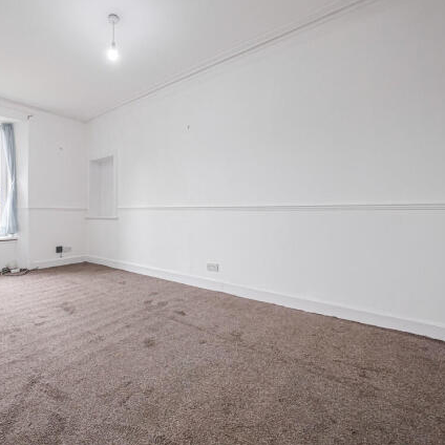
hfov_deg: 81.4
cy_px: 219
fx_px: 247
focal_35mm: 17
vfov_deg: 84.0
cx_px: 152
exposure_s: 1/60
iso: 1000
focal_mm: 7
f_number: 4
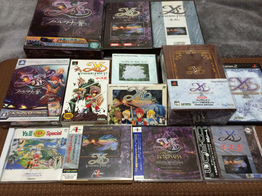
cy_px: 98
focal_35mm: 30
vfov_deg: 46.8
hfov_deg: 60.0
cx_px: 131
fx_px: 227
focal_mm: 4.12
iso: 250
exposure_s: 1/30
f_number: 2.2
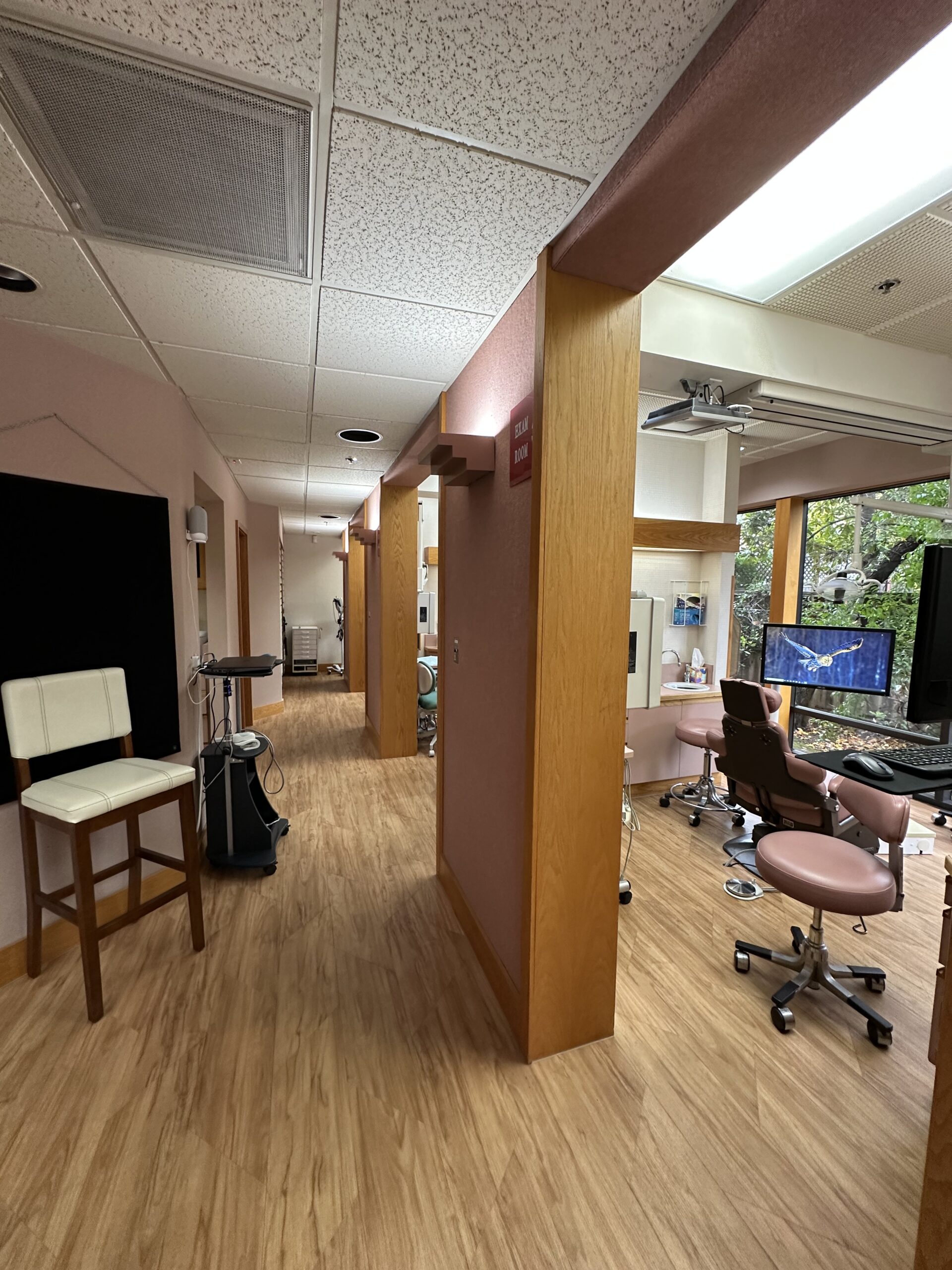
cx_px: 476
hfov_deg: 85.7
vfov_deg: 102.1
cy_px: 635
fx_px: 513
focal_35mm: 14
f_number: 2.2
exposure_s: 1/60
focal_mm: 2.22
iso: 250
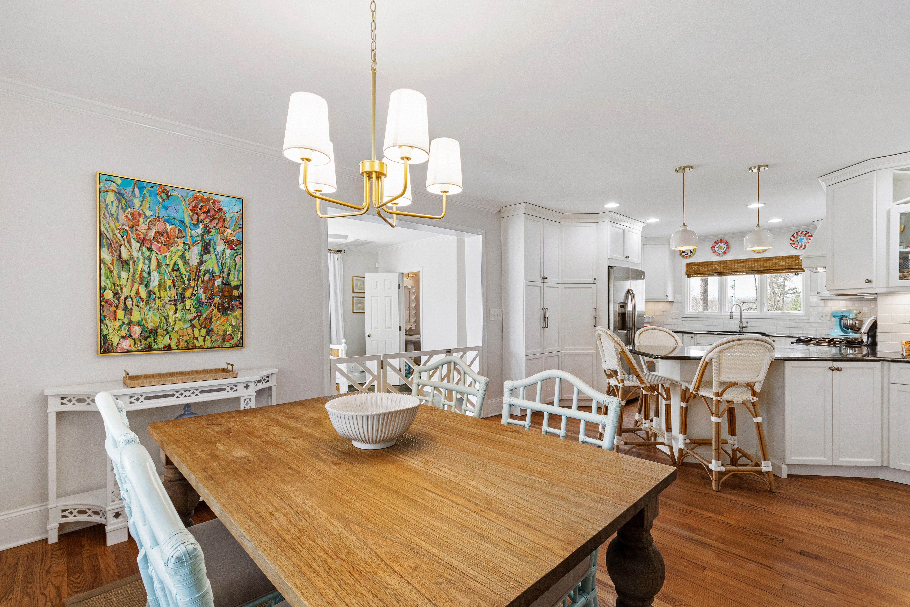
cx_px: 455
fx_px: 379
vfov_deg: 77.3
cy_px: 304
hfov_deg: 100.4
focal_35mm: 15
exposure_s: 1/6
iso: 100
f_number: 8
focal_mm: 10
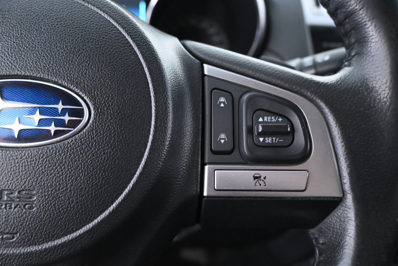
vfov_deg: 41.7
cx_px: 199
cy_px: 133
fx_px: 348
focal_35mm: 32
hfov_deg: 59.5
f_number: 4.5
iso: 6400
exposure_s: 1/20
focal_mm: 21
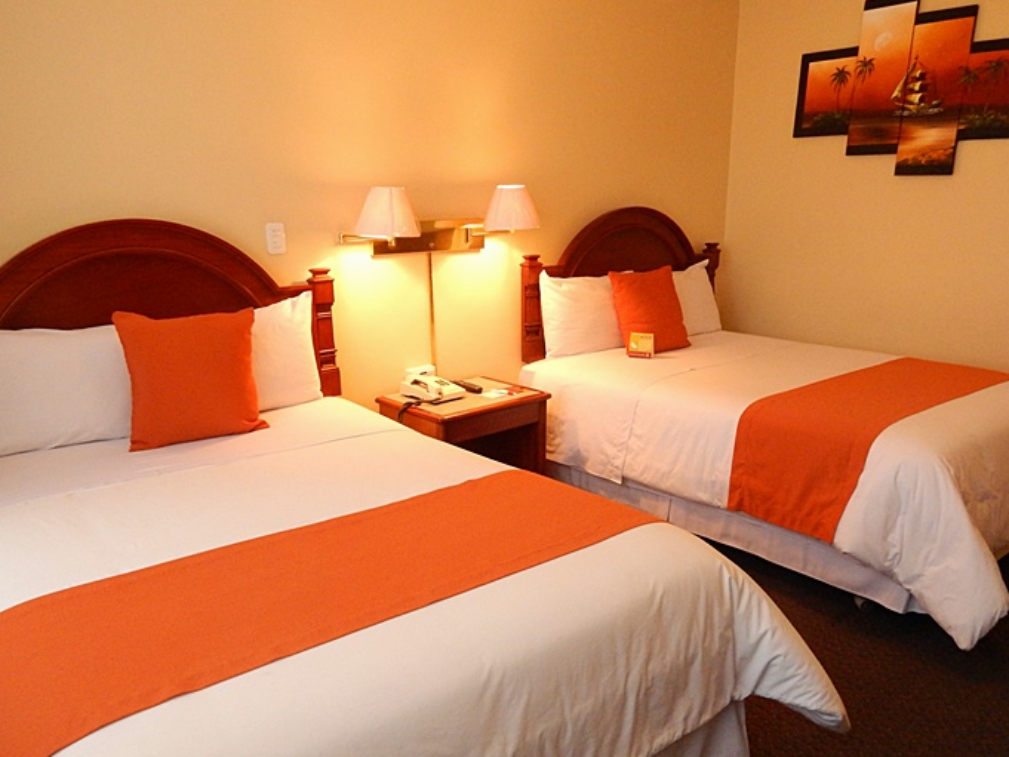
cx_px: 482
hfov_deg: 65.3
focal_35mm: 27
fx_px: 787
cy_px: 413
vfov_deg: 51.3
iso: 160
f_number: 3
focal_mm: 4
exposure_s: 1/30
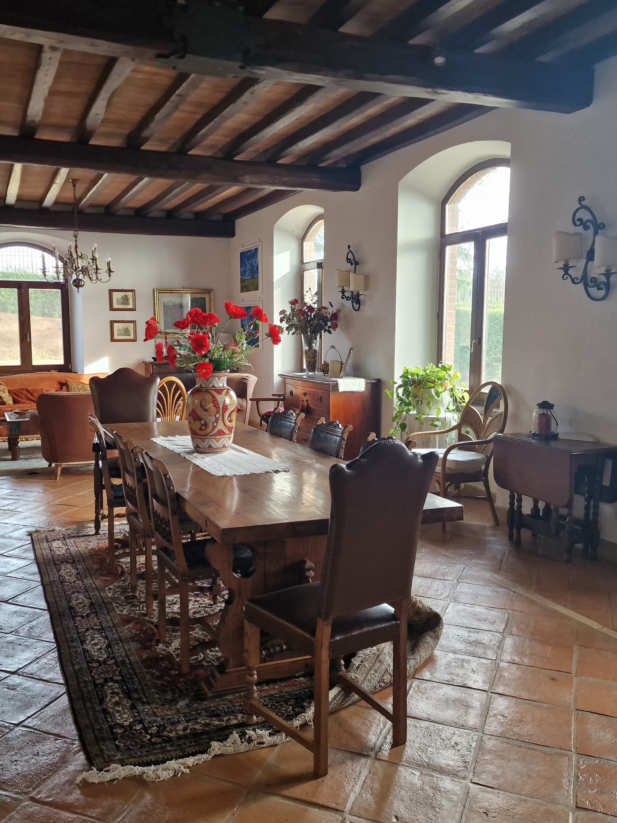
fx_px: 736
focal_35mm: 31
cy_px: 410
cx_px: 266
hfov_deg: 45.3
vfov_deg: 58.3
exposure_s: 1/120
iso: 200
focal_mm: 6.4
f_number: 1.8
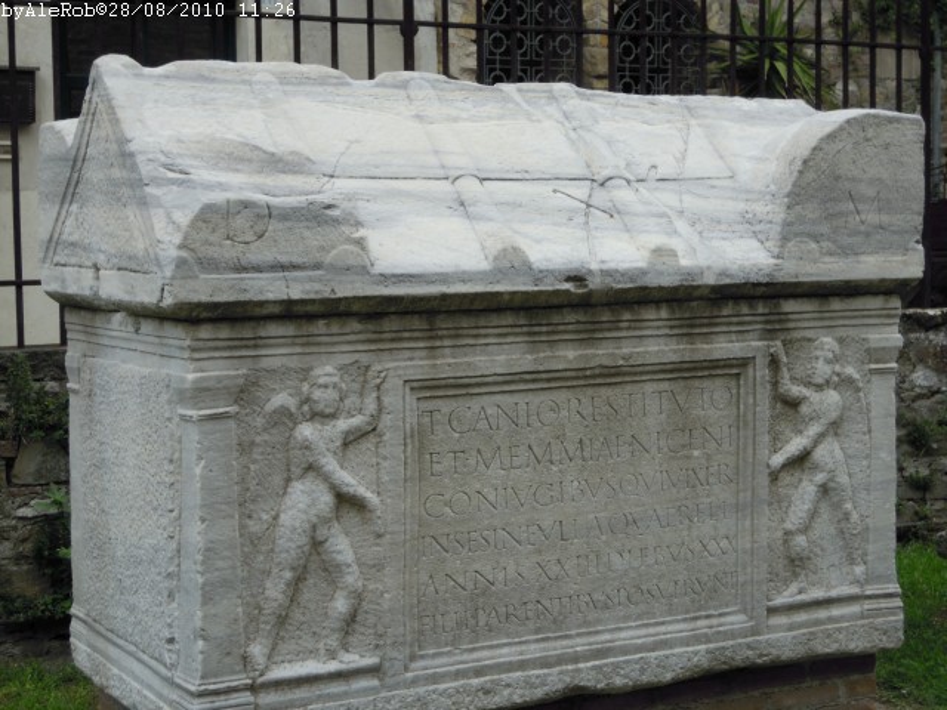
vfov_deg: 23.3
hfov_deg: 30.7
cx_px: 474
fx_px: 1724
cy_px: 355
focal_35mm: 63
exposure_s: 1/400
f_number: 4
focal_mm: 11.2
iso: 100
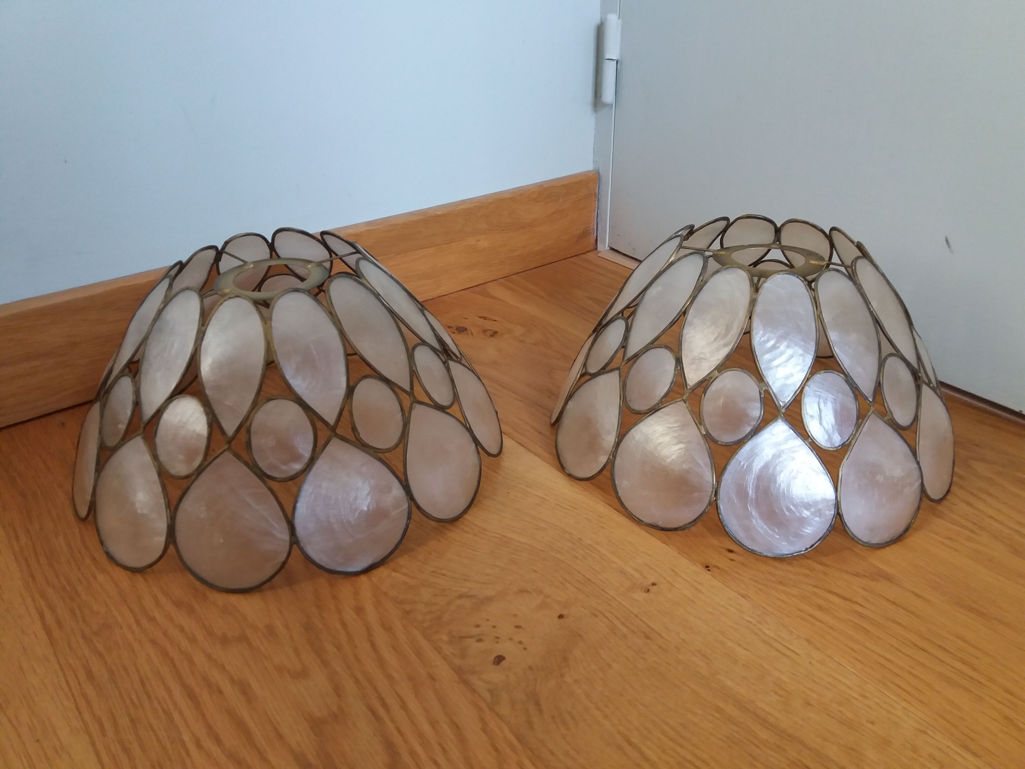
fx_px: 829
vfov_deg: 49.7
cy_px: 384
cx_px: 512
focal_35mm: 28
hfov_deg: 63.4
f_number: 1.9
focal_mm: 3.7
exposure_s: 1/33
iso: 125
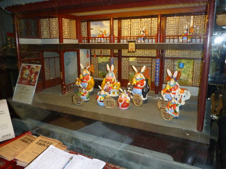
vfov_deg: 49.7
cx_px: 113
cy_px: 84
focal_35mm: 28
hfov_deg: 63.4
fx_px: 183
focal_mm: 5
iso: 320
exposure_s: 1/60
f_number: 3.1
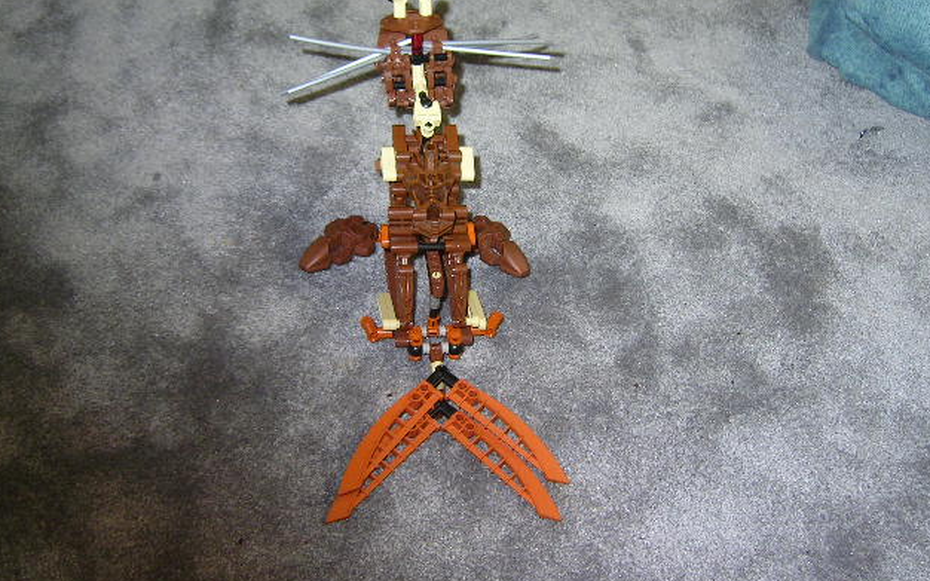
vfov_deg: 32.8
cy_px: 281
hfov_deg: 50.4
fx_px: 988
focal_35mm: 39
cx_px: 465
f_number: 2.8
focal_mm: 5.6
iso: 100
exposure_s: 1/30
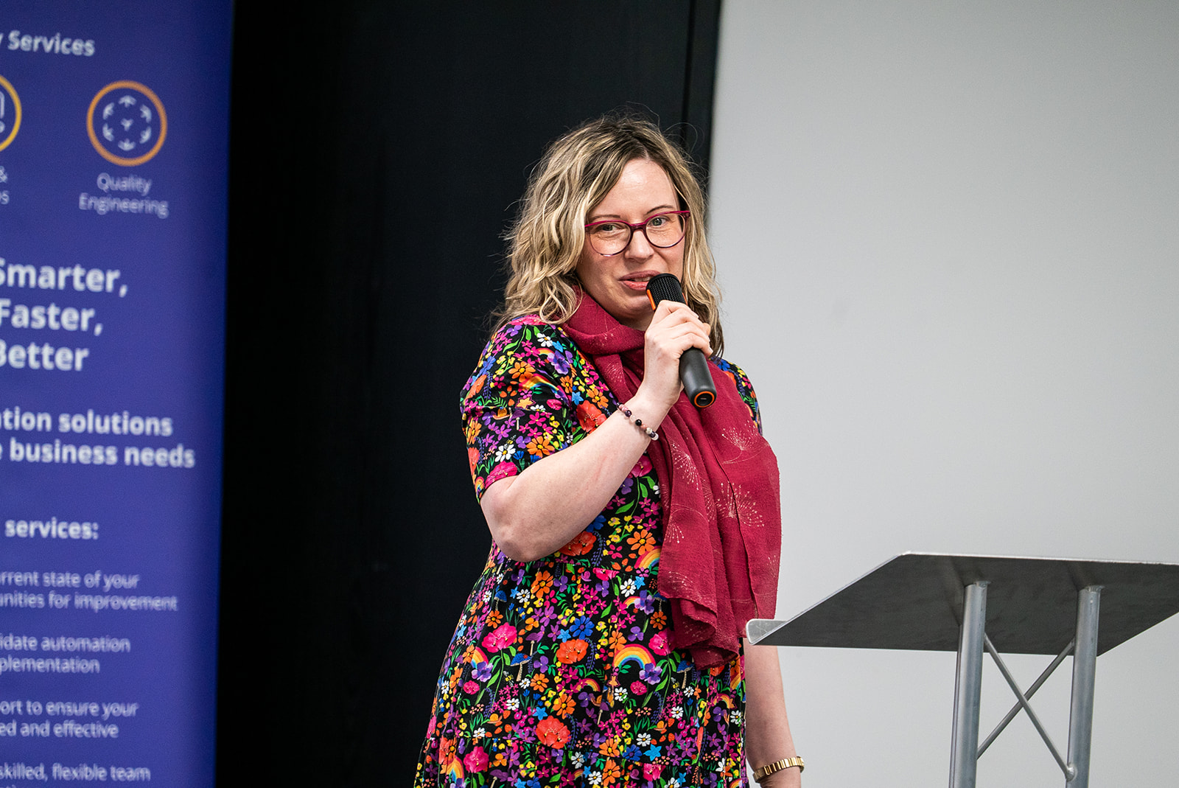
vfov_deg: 6.9
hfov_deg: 10.4
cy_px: 394
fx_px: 6488
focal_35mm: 198
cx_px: 590
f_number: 5.6
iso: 2000
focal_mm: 198
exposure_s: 1/125
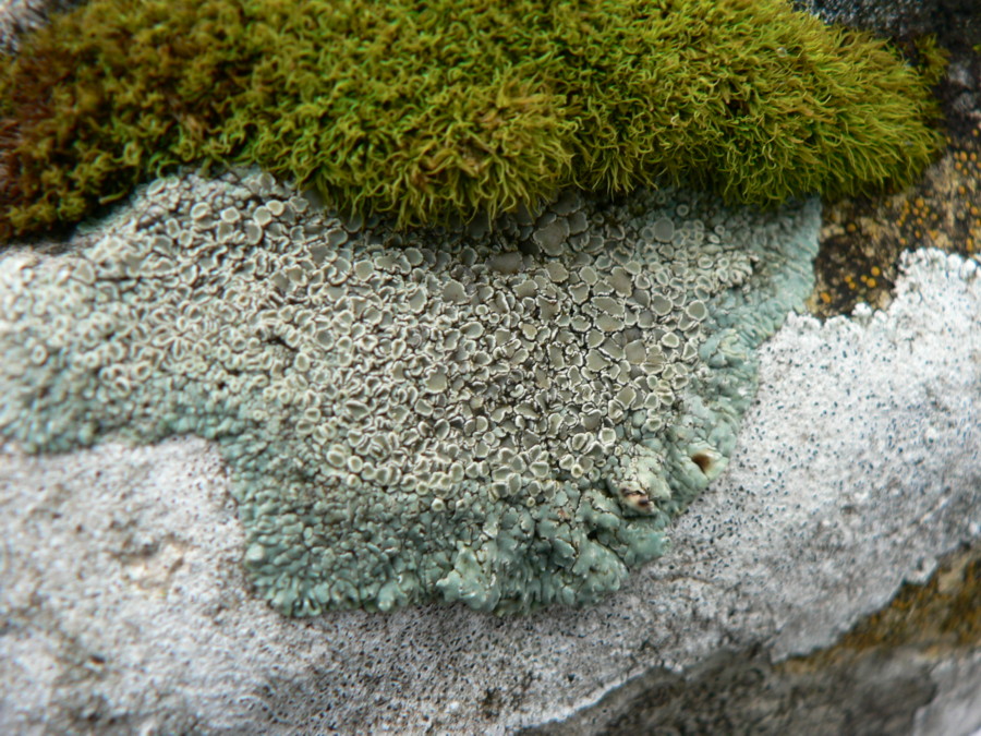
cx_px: 490
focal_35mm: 36
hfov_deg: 51.4
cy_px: 368
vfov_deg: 39.7
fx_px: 1020
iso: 80
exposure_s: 1/100
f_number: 2.8
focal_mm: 6
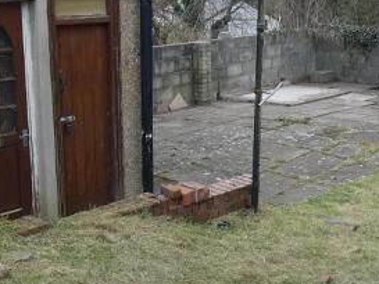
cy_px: 193
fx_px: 822
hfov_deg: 25.6
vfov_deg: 19.6
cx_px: 296
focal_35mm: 75
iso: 80
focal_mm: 3.6
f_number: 2.8
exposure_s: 1/250
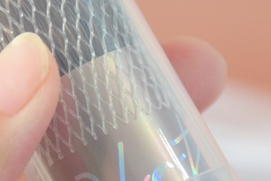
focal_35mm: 342
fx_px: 2576
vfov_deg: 4.0
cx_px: 81
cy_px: 89
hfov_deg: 6.0
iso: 1600
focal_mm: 70
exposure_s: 1/100
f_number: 5
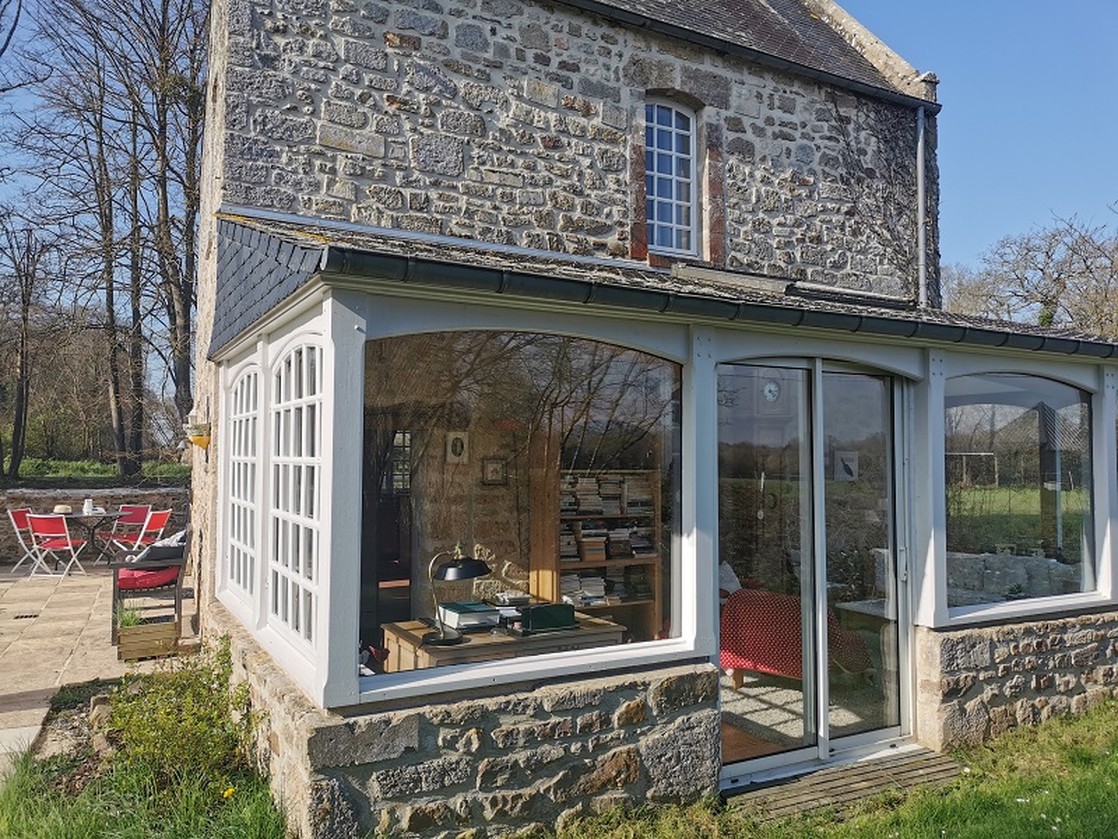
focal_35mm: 27
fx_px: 872
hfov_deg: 65.3
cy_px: 420
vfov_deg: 51.4
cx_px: 559
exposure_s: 1/2786
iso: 50
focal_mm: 5.58
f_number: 1.8
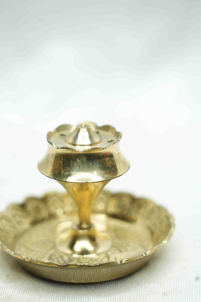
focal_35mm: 120
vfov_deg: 17.1
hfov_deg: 11.4
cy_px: 162
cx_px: 89
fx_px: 1005
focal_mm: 105
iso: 400
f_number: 5.6
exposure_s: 1/80
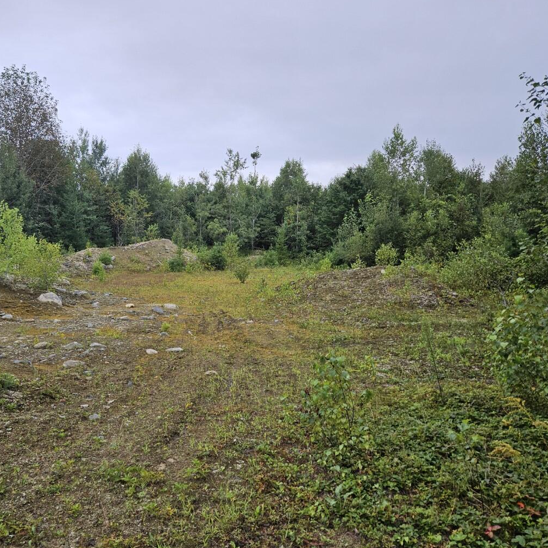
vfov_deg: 55.6
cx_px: 196
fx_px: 519
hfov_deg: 54.8
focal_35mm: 29
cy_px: 261
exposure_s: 1/407
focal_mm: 5.4
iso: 40
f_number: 1.8
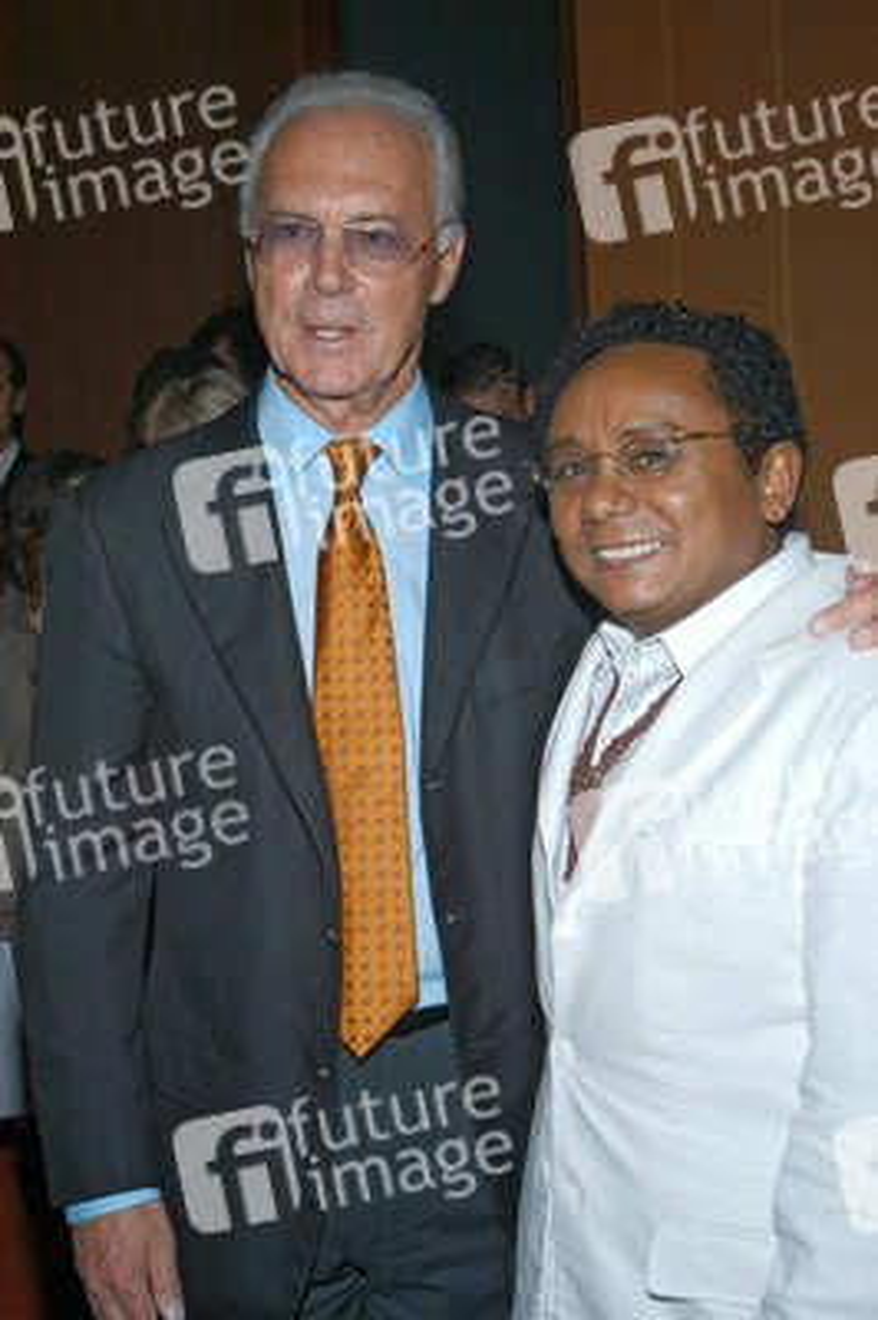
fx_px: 2089
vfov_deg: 35.1
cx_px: 439
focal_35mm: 57
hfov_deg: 23.7
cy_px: 660
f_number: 9
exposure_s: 1/125
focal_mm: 38
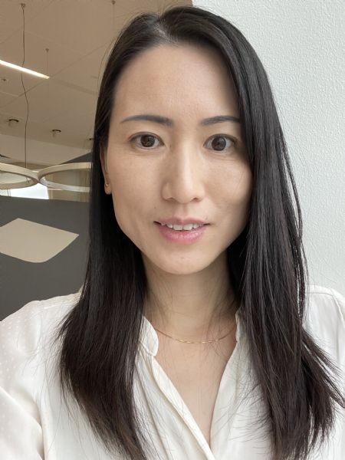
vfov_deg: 60.0
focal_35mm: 30
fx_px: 399
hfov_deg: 46.8
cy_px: 230
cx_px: 172
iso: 100
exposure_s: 1/63
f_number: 2.2
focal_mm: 2.71
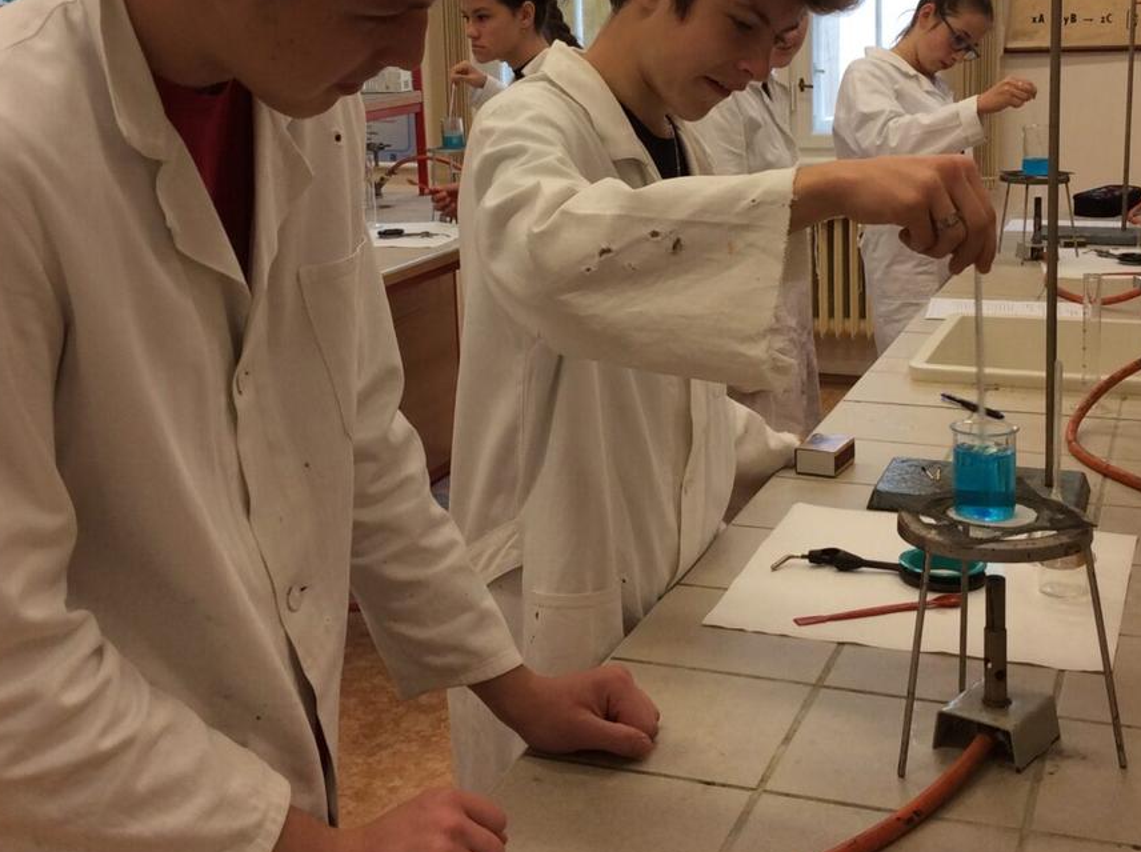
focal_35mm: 50
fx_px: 1645
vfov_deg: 28.8
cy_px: 257
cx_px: 638
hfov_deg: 38.2
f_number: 2.4
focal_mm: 3.3
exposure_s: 1/50
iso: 32
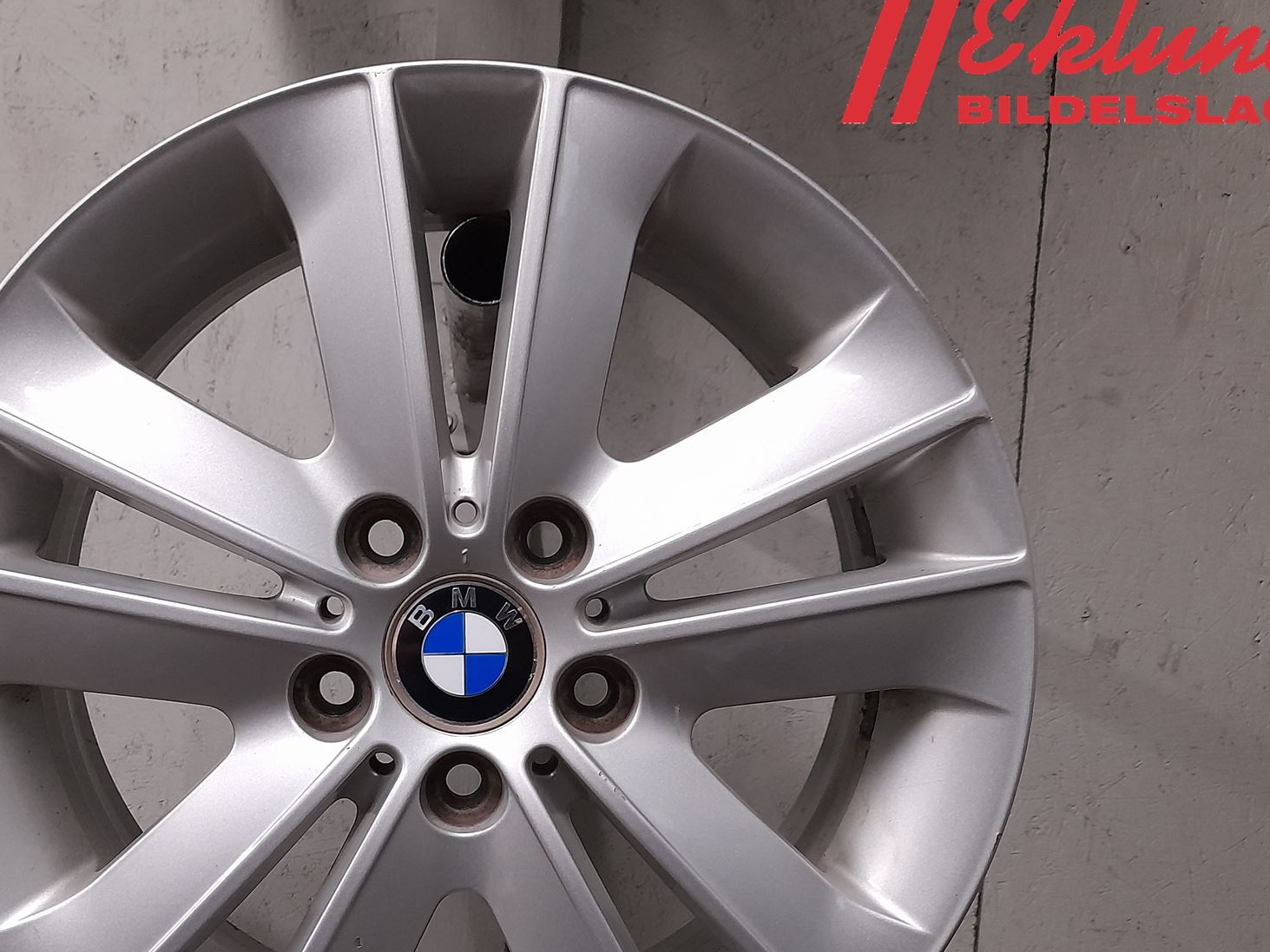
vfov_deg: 40.1
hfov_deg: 52.1
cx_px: 485
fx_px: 1284
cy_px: 643
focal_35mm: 35
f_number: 2
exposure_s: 1/33
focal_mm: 4.6
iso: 320
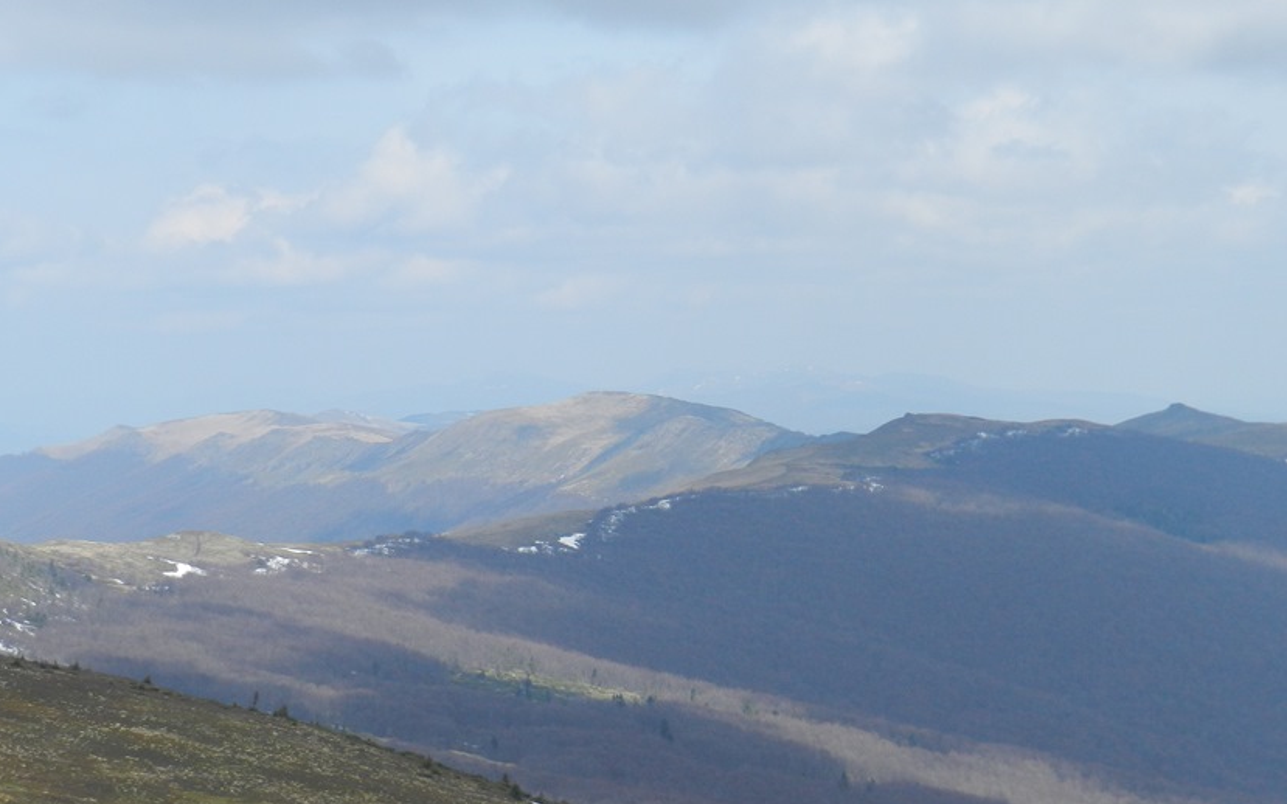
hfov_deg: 18.9
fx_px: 3858
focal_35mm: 110
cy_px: 534
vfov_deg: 11.9
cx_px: 567
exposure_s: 1/800
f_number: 4.4
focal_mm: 14.9
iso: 160
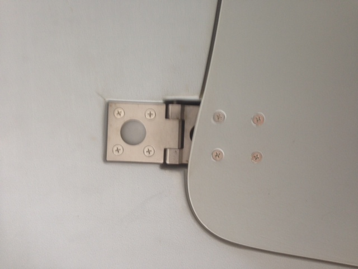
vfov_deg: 42.9
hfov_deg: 55.4
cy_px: 134
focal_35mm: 33
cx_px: 179
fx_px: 341
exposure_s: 1/24
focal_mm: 4.12
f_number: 2.4
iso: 50
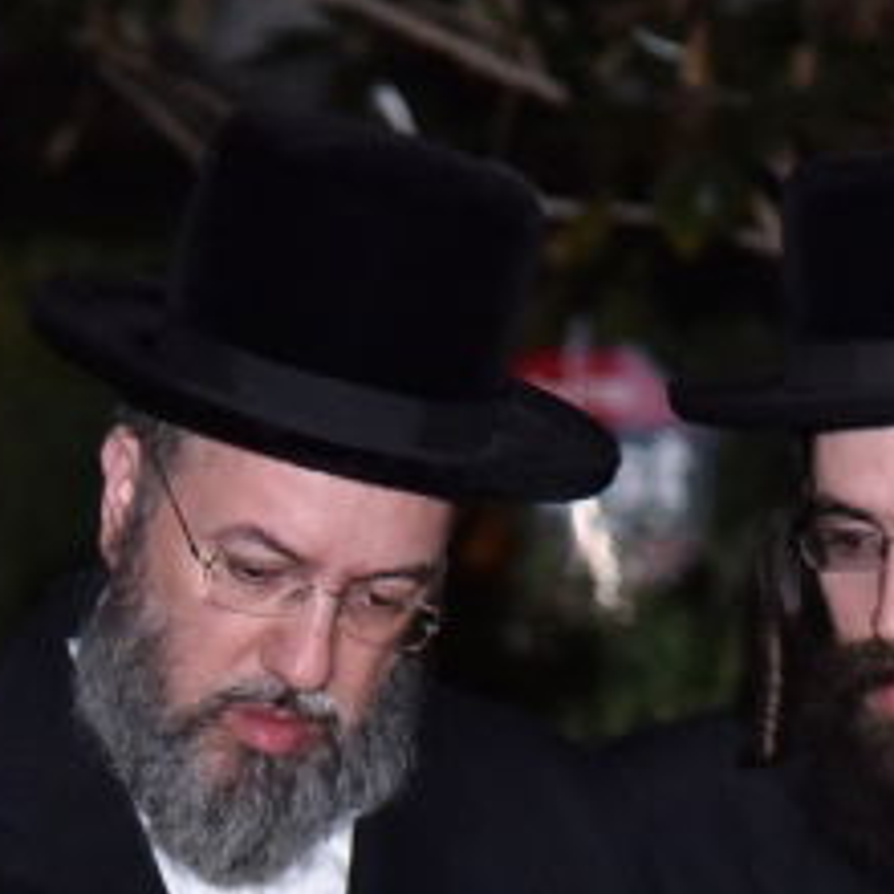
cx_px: 69
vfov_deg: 4.5
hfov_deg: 4.5
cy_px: 1343
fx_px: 11308
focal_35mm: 387
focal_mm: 98
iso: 1600
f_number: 4
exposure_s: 1/125
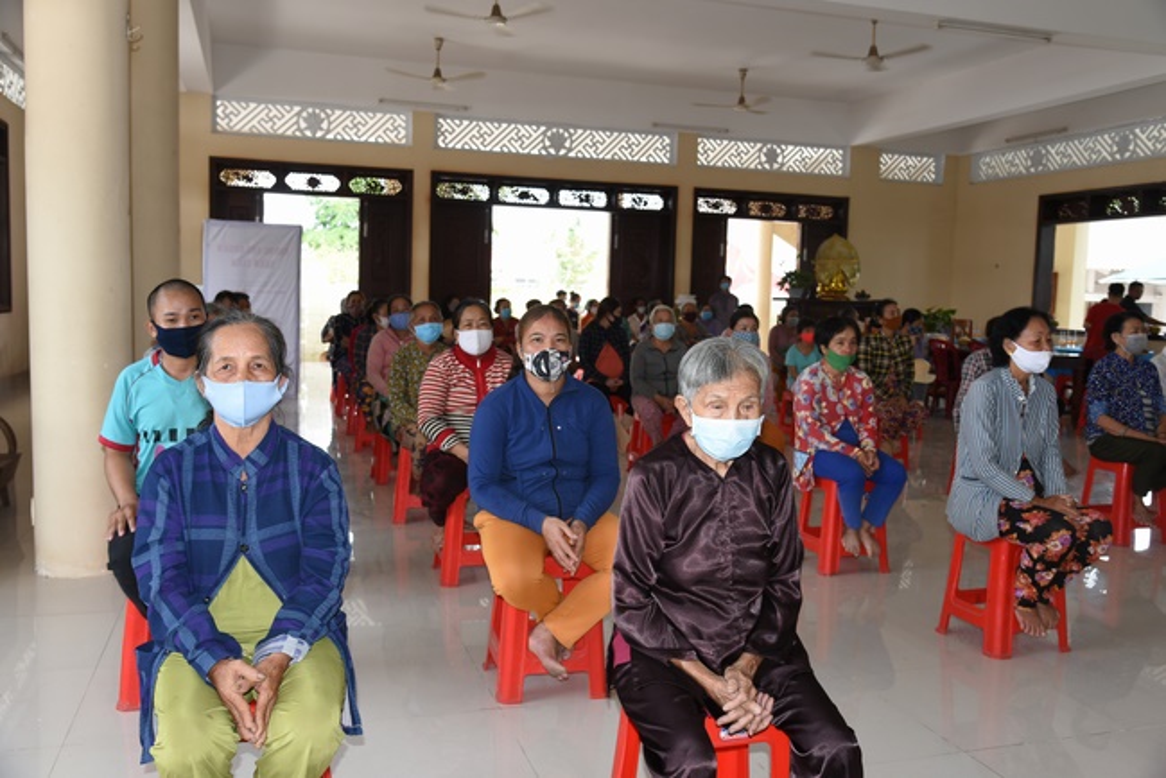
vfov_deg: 42.4
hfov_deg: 60.3
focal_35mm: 31
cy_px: 389
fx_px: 1004
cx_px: 583
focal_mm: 31
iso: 250
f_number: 5.6
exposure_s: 1/80
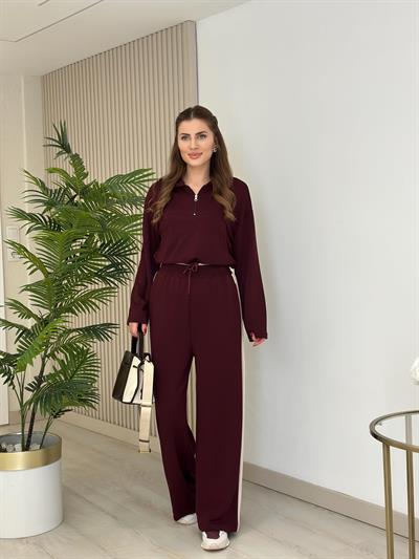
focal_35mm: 48
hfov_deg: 30.3
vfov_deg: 39.6
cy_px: 280
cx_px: 210
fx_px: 774
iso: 80
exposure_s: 1/343
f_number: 1.78
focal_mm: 6.86
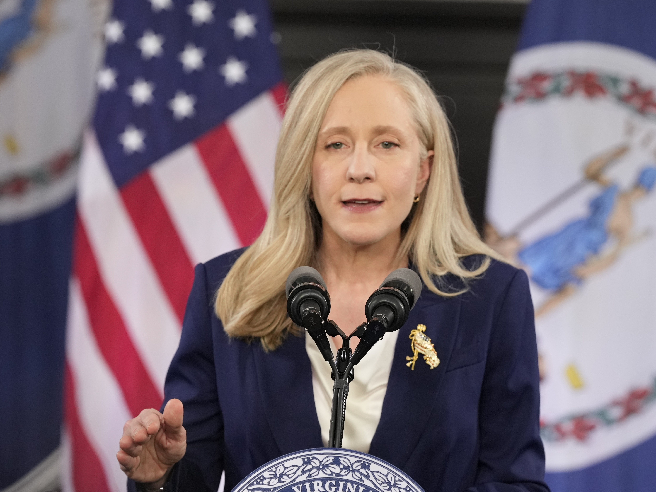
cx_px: 365
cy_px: 246
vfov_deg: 5.5
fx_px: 5078
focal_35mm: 268
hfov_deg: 7.4
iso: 1600
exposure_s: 1/250
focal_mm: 165
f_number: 4
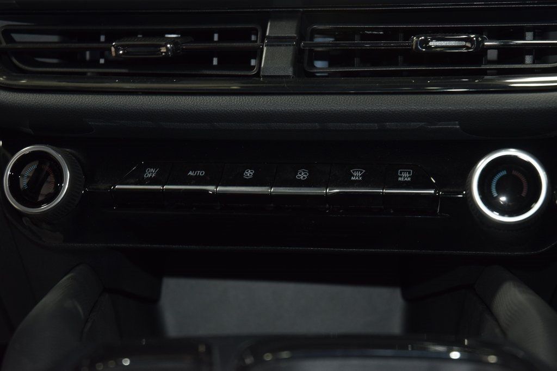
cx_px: 278
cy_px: 186
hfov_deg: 27.0
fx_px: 1161
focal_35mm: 75
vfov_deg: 18.2
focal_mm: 50
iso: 800
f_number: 4.5
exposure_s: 1/25
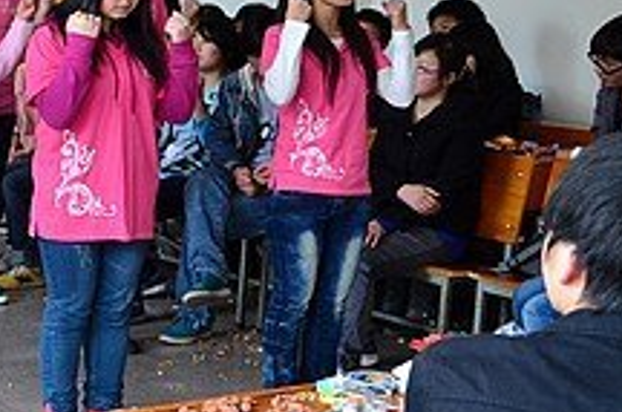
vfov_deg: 13.6
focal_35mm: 100
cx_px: -181
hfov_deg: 19.0
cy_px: 197
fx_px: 1724
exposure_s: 1/80
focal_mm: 24
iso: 1000
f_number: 4
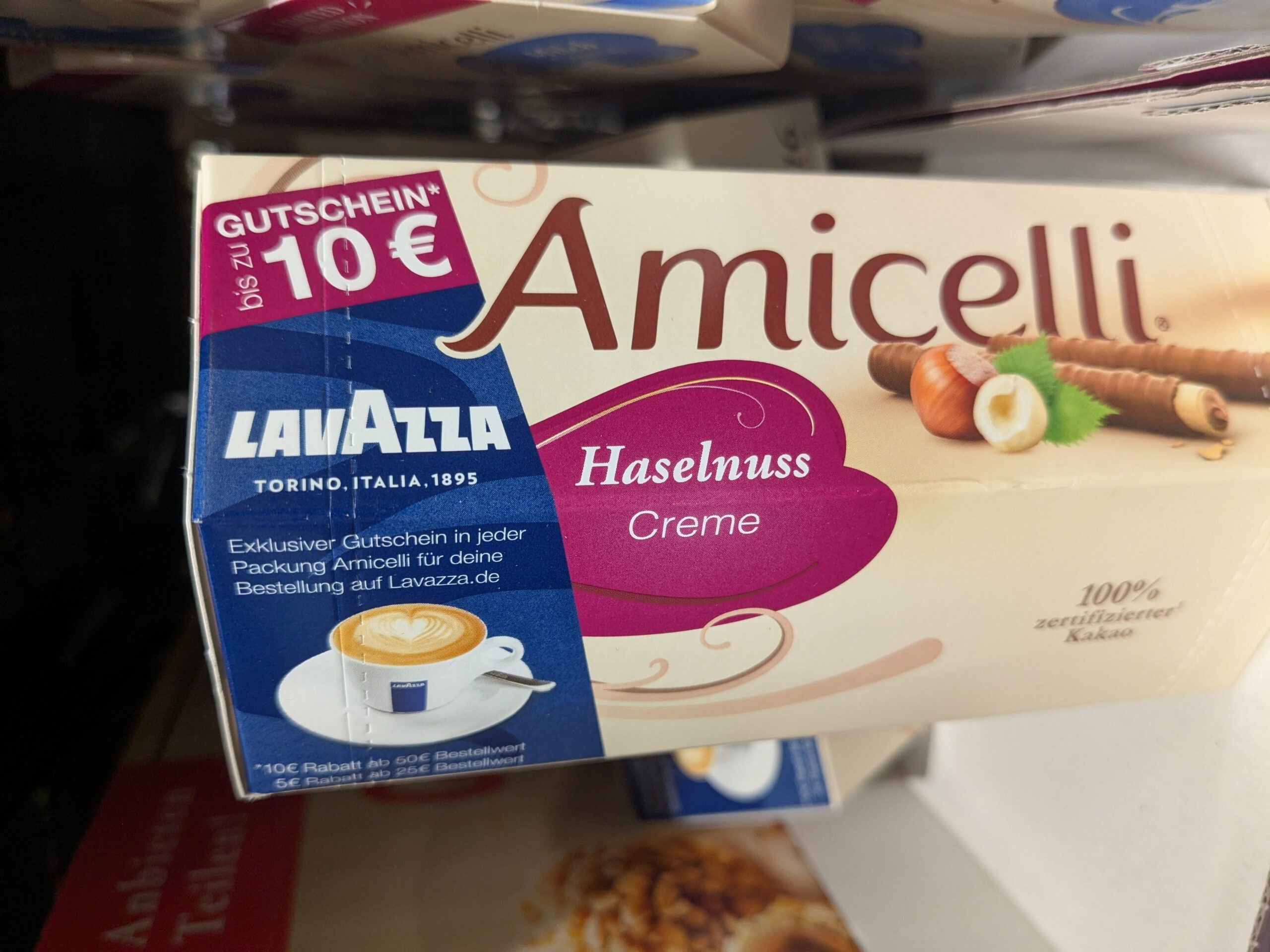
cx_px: 635
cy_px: 476
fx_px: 991
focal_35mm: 27
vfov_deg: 51.4
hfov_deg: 65.3
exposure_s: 1/99.9
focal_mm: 4.38
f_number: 1.73
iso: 173
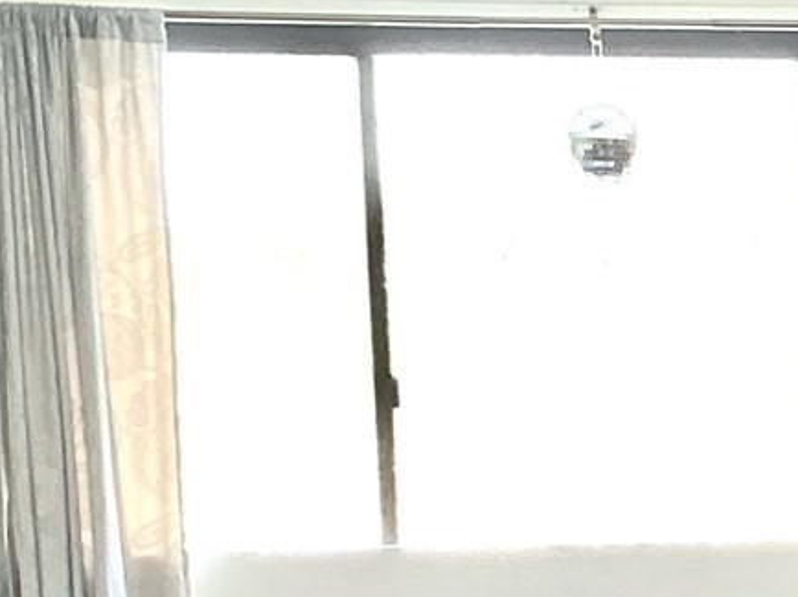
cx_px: 1171
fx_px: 3157
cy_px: 762
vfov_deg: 10.6
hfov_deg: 13.6
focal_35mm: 137
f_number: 1.8
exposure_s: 1/60
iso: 50
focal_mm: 3
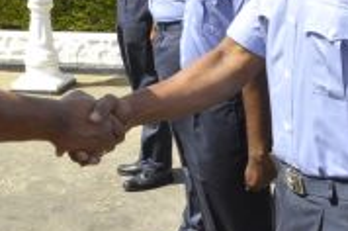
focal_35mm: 91
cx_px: 102
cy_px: -74
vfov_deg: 14.3
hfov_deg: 22.3
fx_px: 878
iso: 400
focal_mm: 18
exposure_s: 1/125
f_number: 14
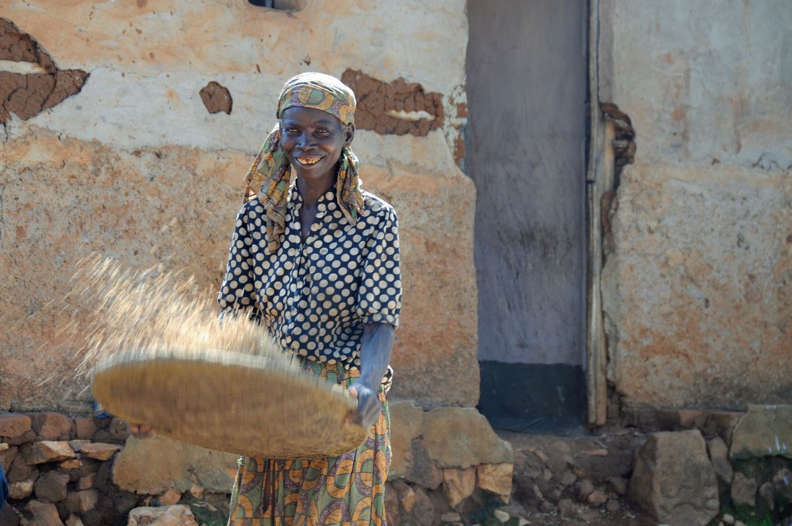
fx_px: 2472
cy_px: 263
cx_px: 396
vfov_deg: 12.1
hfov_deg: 18.2
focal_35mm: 112
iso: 200
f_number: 5
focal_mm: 75
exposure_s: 1/60
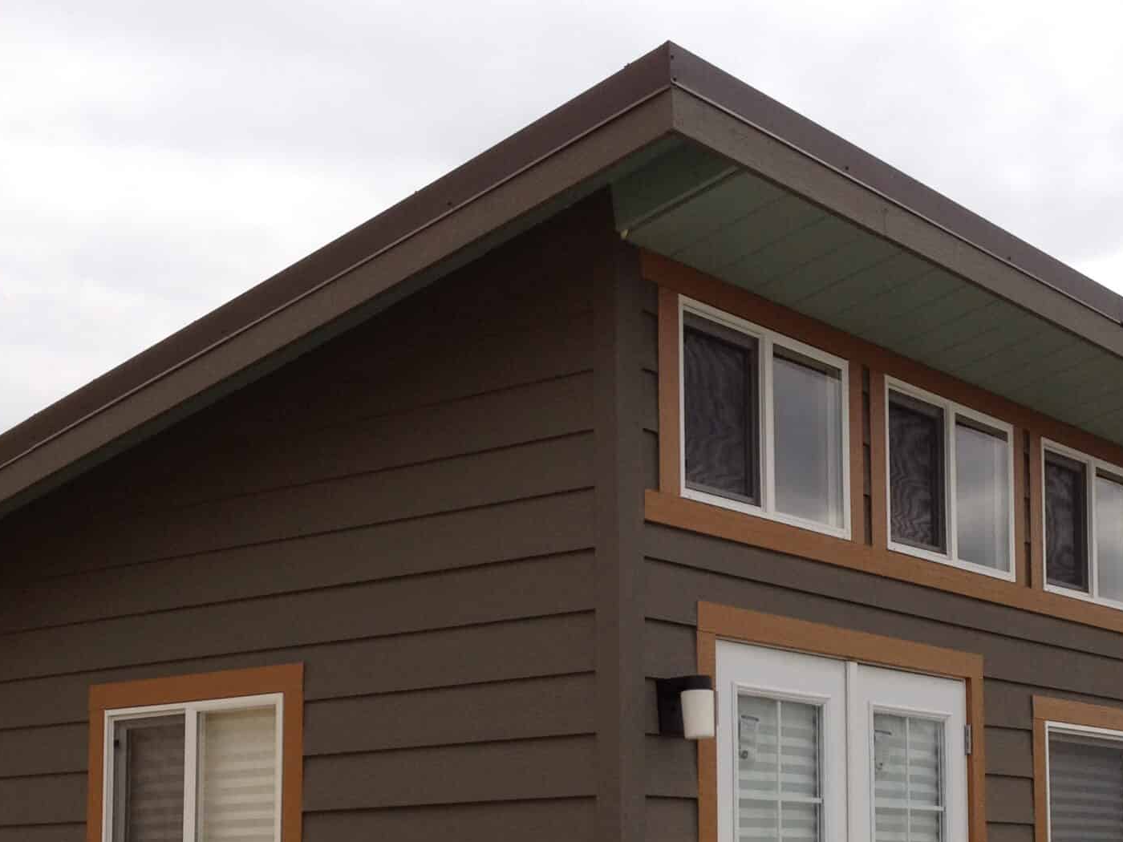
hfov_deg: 30.1
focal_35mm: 64
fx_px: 2076
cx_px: 735
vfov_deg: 22.4
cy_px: 743
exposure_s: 1/1972
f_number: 2.4
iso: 64
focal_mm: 4.28
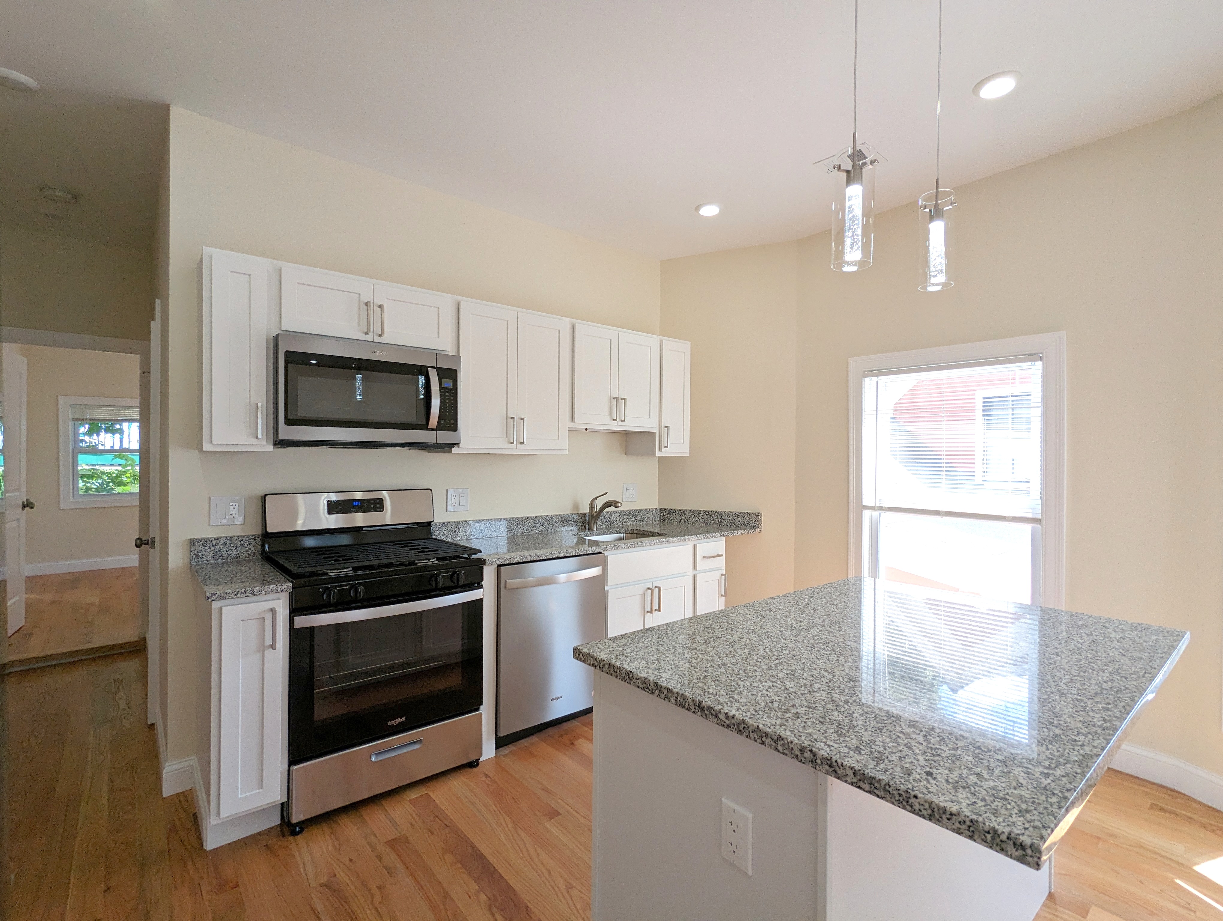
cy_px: 460
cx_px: 612
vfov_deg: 78.2
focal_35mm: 16
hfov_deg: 94.4
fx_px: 566
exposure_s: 1/120
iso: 57
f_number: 2.2
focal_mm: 2.35
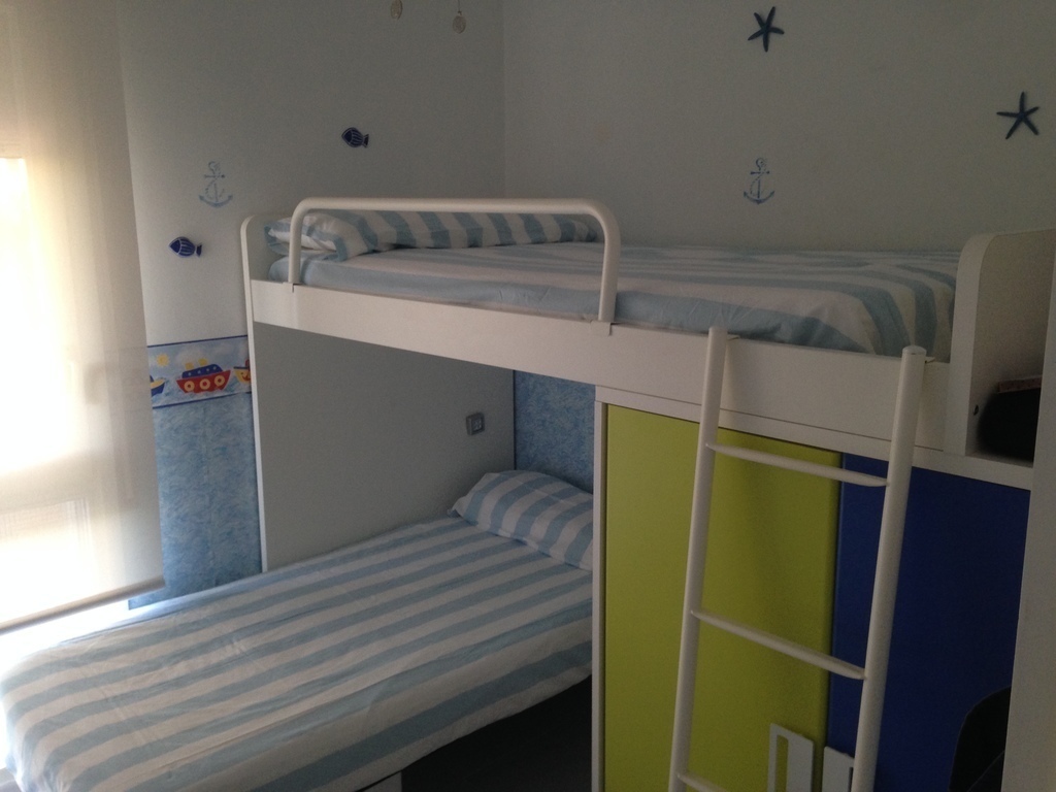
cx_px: 528
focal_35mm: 33
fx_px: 1007
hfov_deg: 55.4
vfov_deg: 42.9
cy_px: 396
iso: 125
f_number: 2.4
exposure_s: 1/20
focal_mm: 4.12
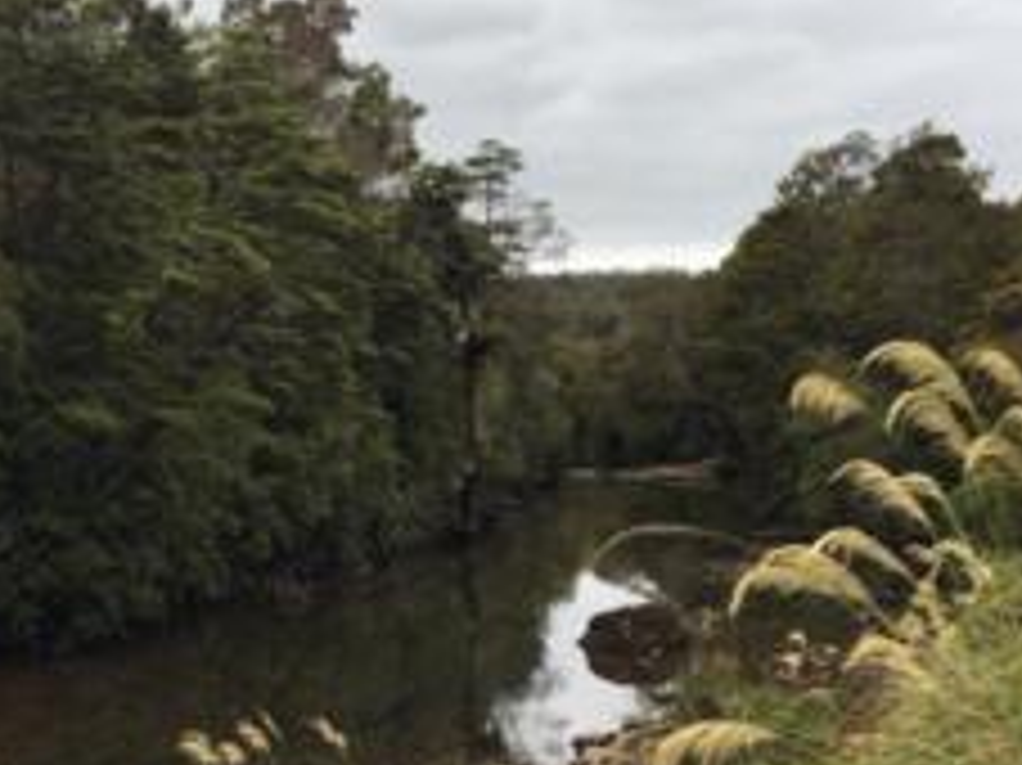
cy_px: 511
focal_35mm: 64
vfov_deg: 22.8
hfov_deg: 29.7
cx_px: 243
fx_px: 1889
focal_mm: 4.15
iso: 25
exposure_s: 1/596
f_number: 2.2
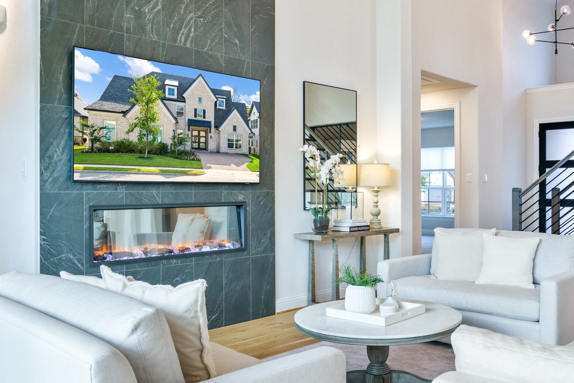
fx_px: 542
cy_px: 186
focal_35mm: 34
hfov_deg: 54.9
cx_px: 370
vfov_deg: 38.9
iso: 800
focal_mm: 19
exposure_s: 1/13
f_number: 6.3
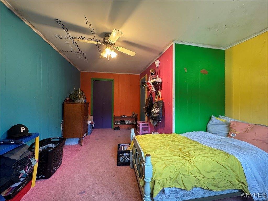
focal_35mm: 14
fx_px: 108
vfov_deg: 85.7
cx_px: 134
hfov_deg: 102.1
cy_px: 100
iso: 320
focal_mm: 2.22
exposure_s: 1/60
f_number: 2.2
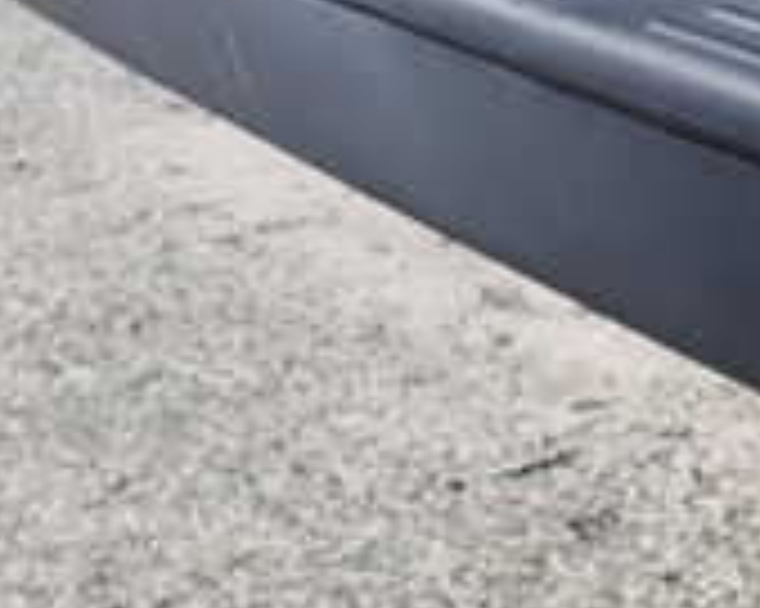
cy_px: 149
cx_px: 899
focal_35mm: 111
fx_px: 2495
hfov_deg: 16.6
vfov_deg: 13.8
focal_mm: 5.79
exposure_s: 1/800
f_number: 3.2
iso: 100
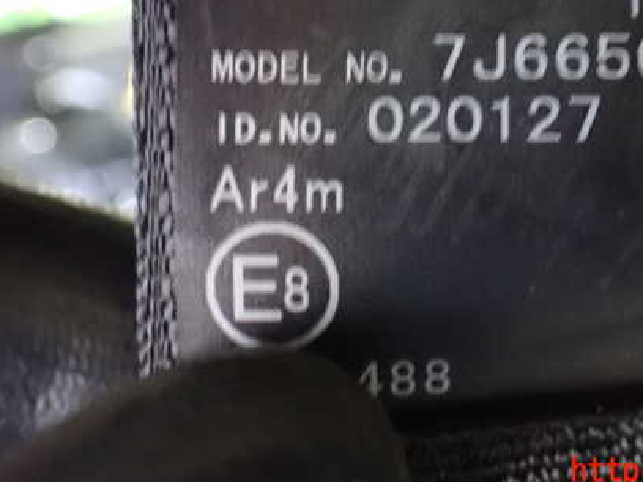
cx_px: 454
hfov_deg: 35.6
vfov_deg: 27.2
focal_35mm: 53
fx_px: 984
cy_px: 137
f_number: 2.5
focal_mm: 6.37
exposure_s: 1/8
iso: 1600
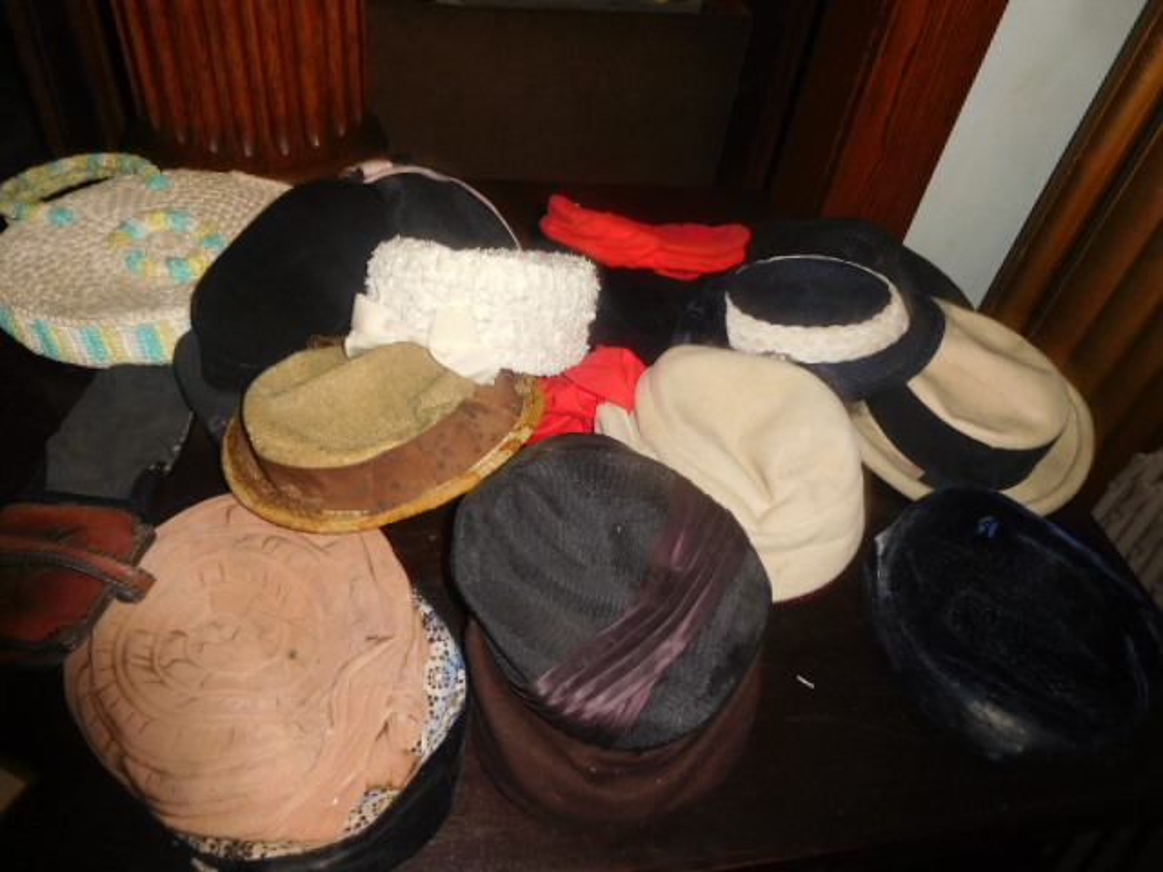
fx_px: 840
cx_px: 582
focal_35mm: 25
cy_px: 436
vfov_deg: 54.9
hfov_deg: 69.4
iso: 200
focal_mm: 4.5
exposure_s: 1/30
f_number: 3.4
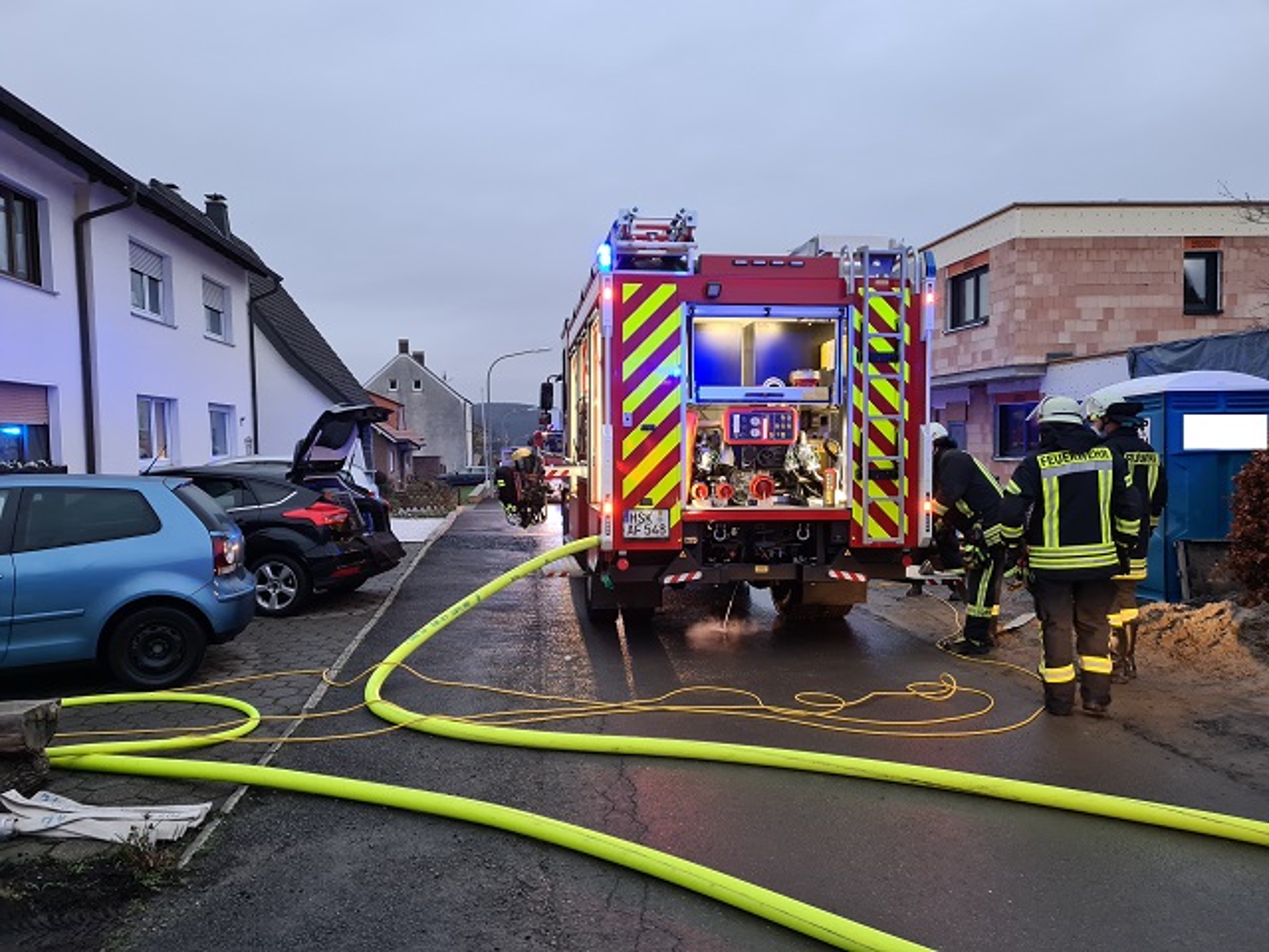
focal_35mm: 26
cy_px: 476
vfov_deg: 53.1
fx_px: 953
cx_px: 634
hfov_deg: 67.3
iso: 250
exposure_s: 1/50
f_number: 1.8
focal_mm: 5.4
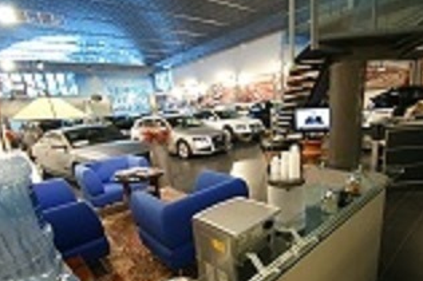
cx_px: 236
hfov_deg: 86.6
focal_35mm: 19
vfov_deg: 63.6
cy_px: 174
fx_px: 223
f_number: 3.5
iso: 400
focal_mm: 10
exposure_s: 1/30
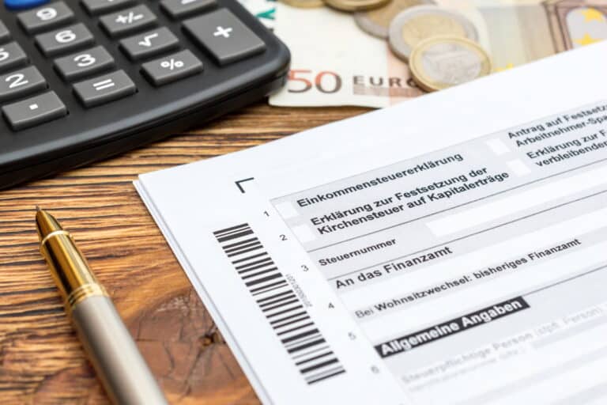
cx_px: 304
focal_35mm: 60
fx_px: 1012
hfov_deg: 33.4
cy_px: 202
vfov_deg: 22.6
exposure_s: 1/160
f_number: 10
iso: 200
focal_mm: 40
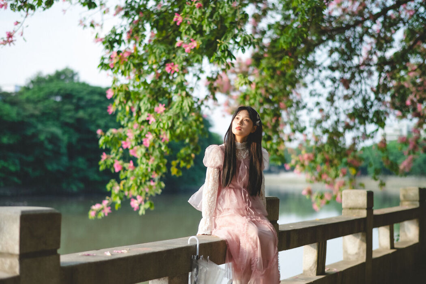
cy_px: 142
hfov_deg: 34.5
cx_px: 213
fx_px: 686
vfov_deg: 23.4
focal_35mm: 58
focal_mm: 58
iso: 400
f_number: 1.8
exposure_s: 1/6400
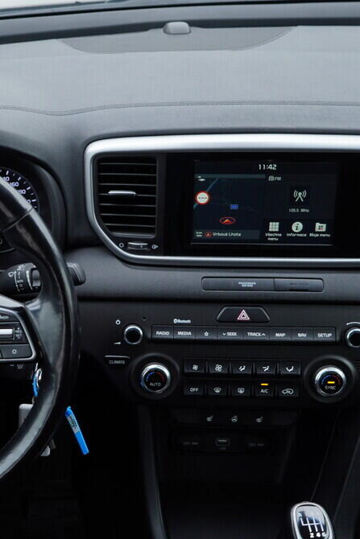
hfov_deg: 24.1
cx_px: 52
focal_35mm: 55
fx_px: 825
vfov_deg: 36.2
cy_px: 274
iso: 125
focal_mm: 24
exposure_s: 1/50
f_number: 3.2
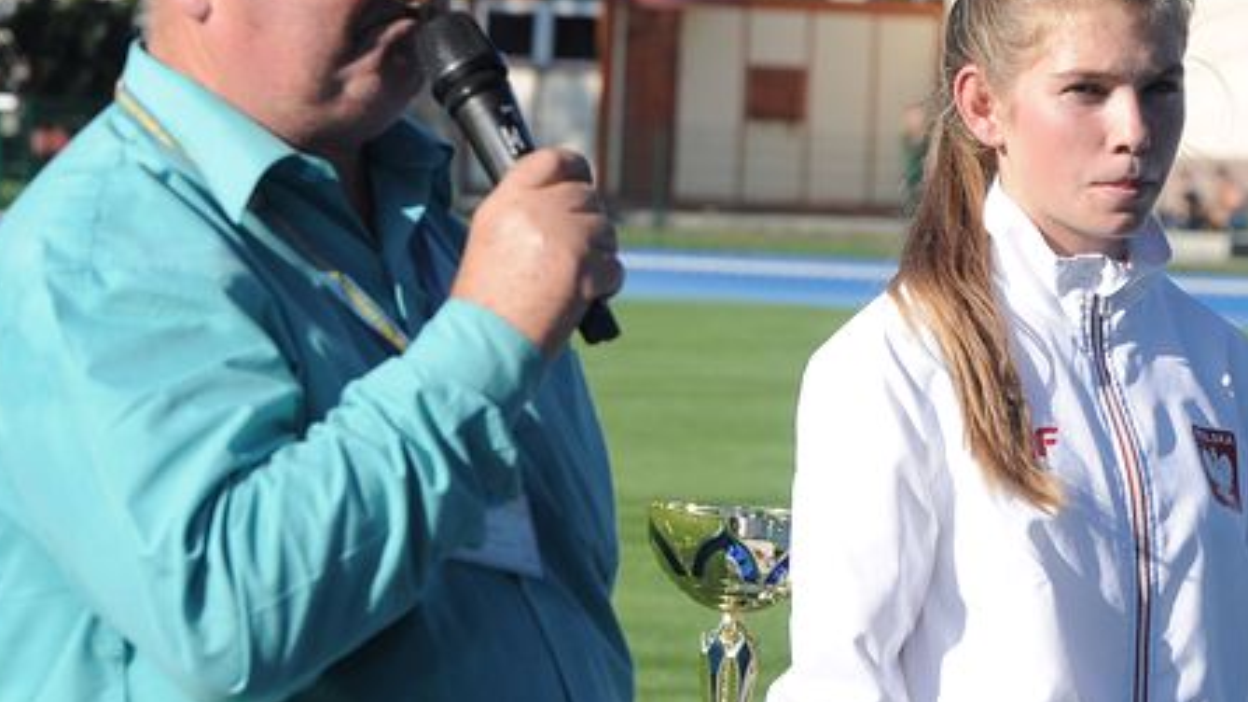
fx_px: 10392
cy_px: 345
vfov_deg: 3.9
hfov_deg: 6.9
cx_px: 700
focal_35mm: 314
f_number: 8
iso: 400
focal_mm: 105
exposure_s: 1/1000
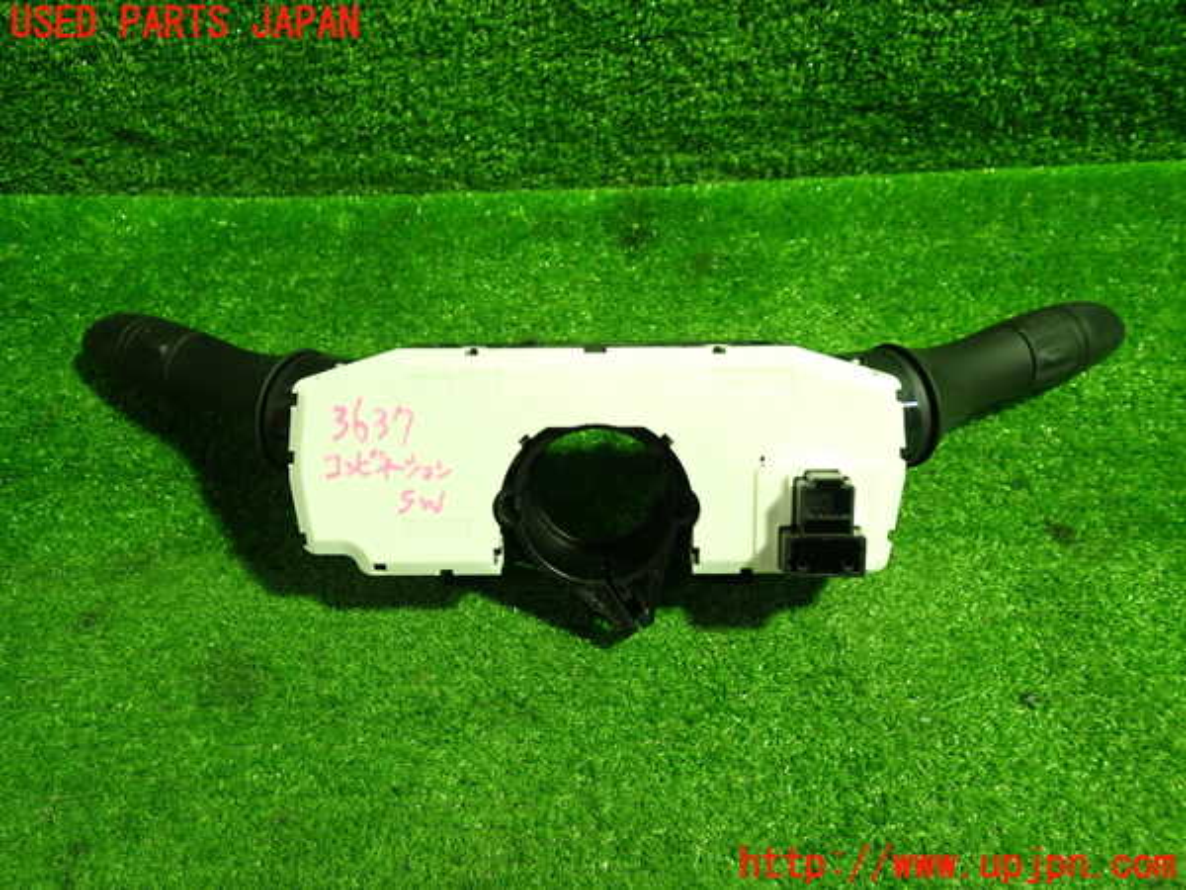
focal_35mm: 30
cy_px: 445
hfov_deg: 60.0
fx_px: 1028
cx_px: 593
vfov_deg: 46.8
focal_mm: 5.4
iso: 250
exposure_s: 1/30
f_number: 2.3
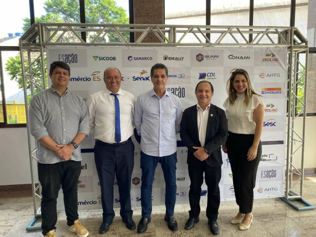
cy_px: 118
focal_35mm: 26
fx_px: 237
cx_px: 158
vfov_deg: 53.1
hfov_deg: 67.3
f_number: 1.8
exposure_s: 1/121
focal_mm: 4.25
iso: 80
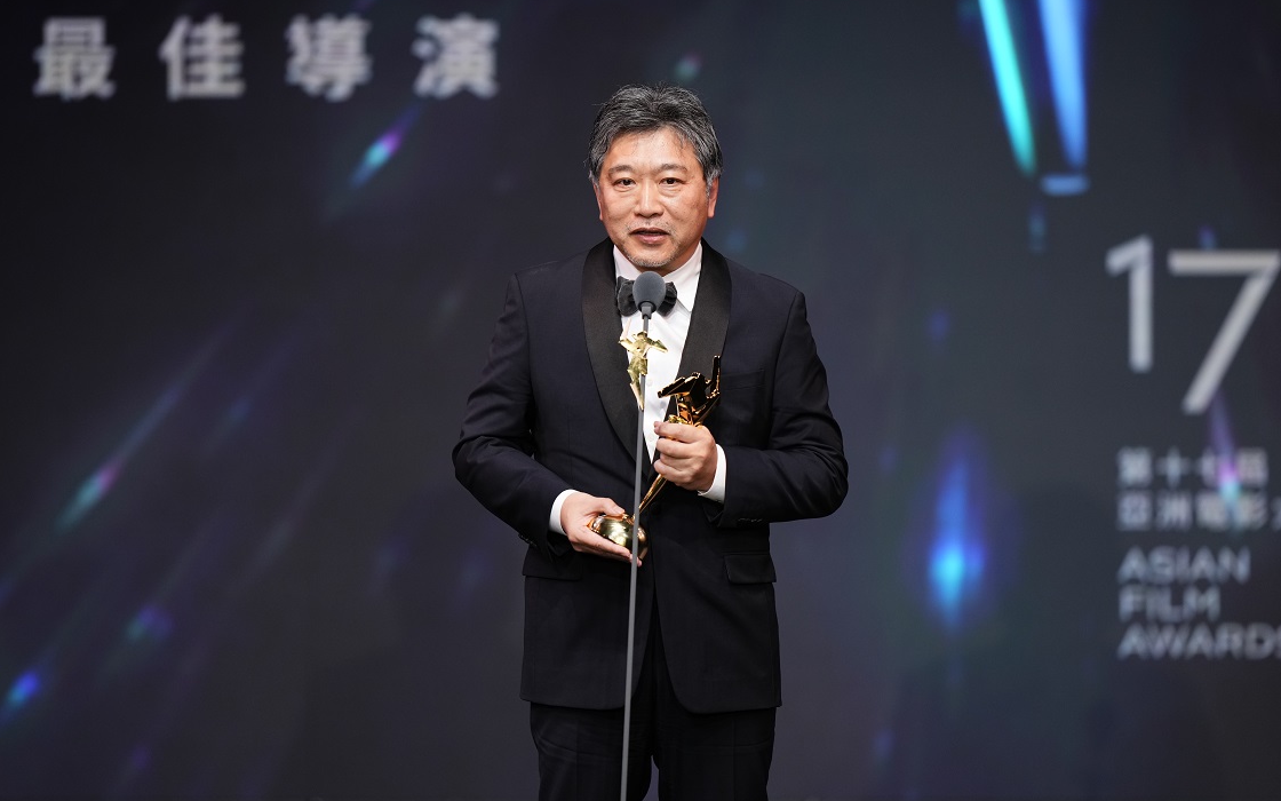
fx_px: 14279
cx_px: 642
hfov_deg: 5.1
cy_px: 398
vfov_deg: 3.2
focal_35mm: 409
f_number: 2.8
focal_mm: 400
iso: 1000
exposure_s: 1/250
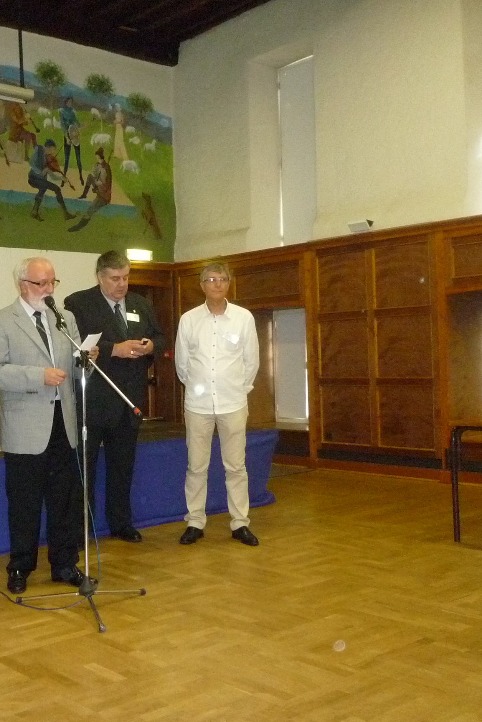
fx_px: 823
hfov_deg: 31.5
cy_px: 363
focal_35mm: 41
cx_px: 73
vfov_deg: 47.4
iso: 500
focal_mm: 4.4
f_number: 2.8
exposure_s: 1/30
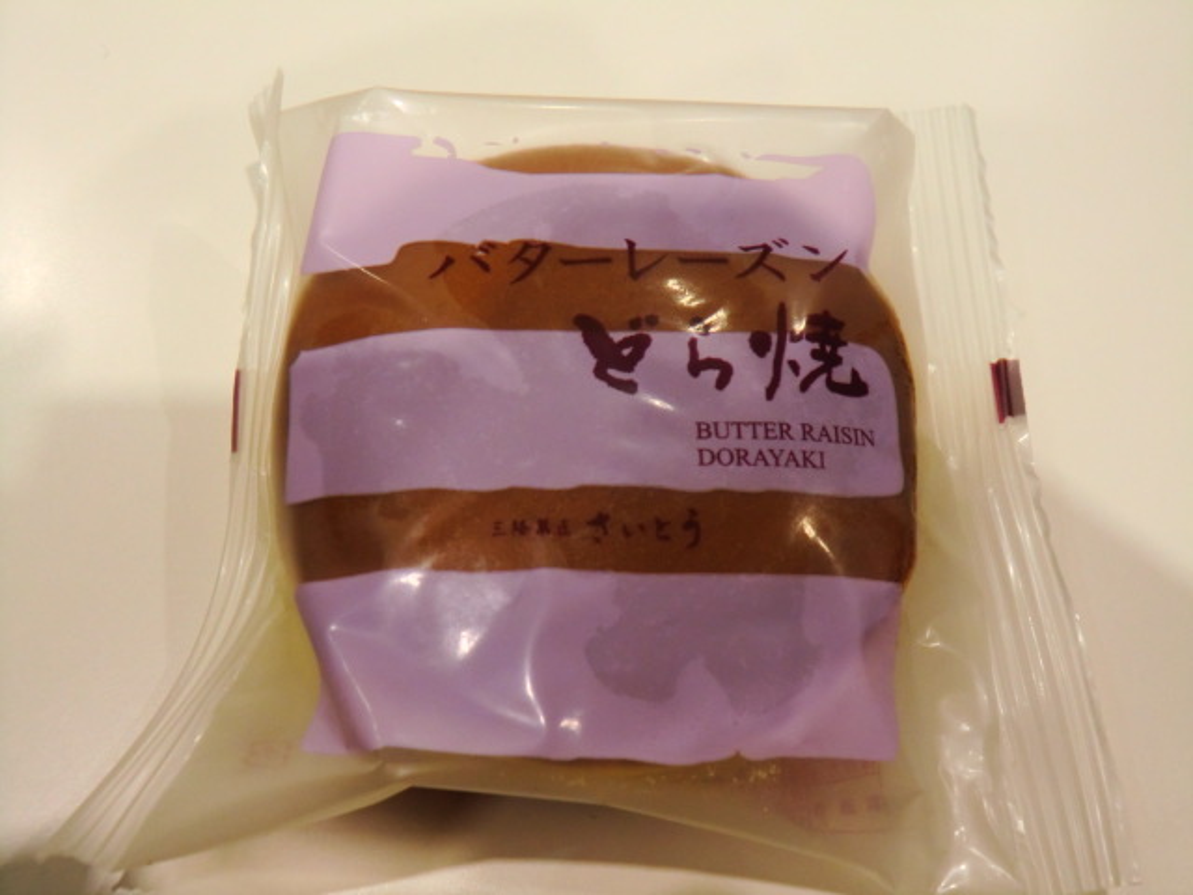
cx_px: 596
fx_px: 1172
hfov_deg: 54.0
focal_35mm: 34
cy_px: 448
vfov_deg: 41.8
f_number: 3.6
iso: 160
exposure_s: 1/60
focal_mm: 6.1
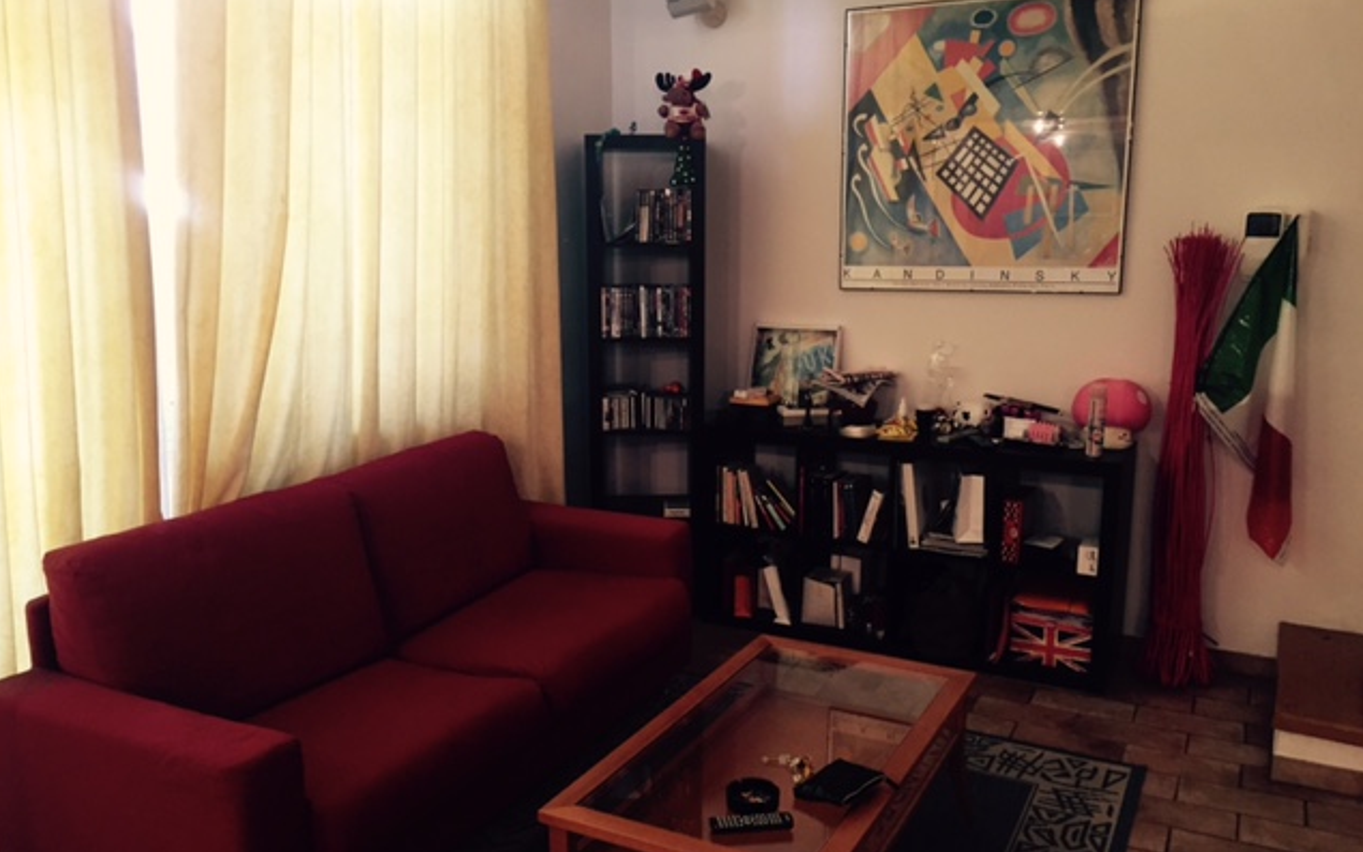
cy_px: 455
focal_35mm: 31
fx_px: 1152
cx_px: 680
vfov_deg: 40.6
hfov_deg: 61.2
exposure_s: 1/33
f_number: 2.2
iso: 160
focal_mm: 4.15
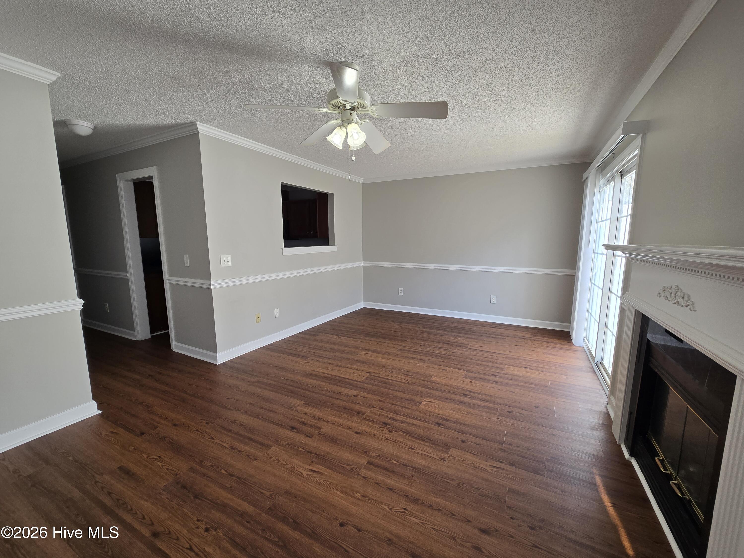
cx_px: 372
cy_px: 279
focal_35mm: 13
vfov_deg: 89.9
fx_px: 279
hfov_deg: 106.2
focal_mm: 2.2
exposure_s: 1/120
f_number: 2.2
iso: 50
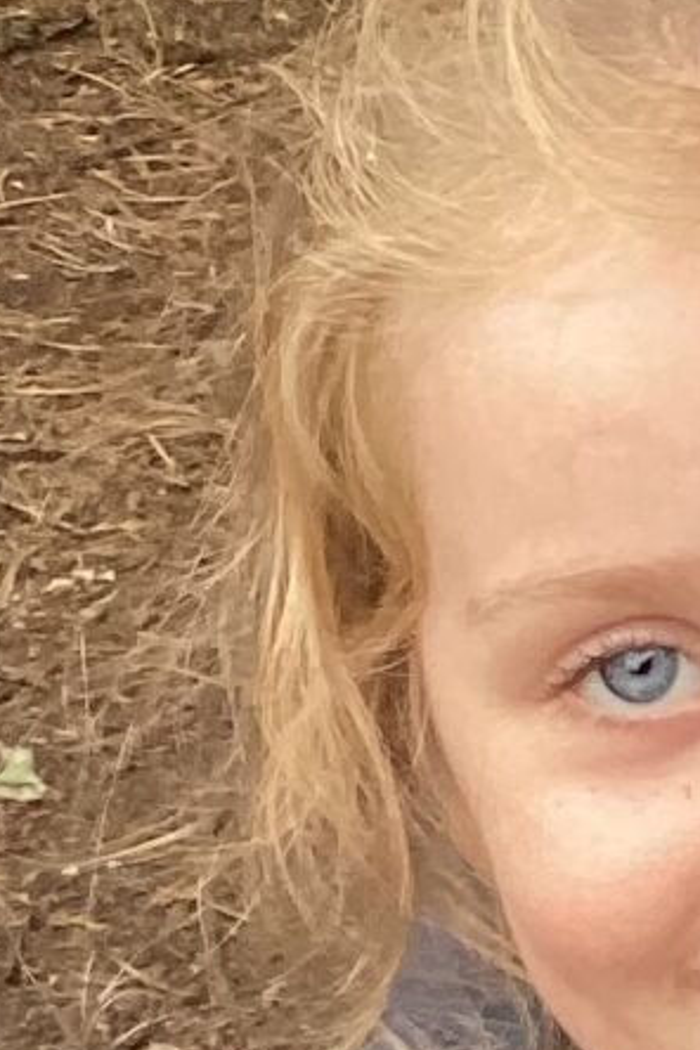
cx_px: 1121
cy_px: 1045
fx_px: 5425
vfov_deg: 11.0
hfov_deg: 7.2
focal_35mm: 186
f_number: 2.4
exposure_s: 1/100
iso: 100
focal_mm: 3.3
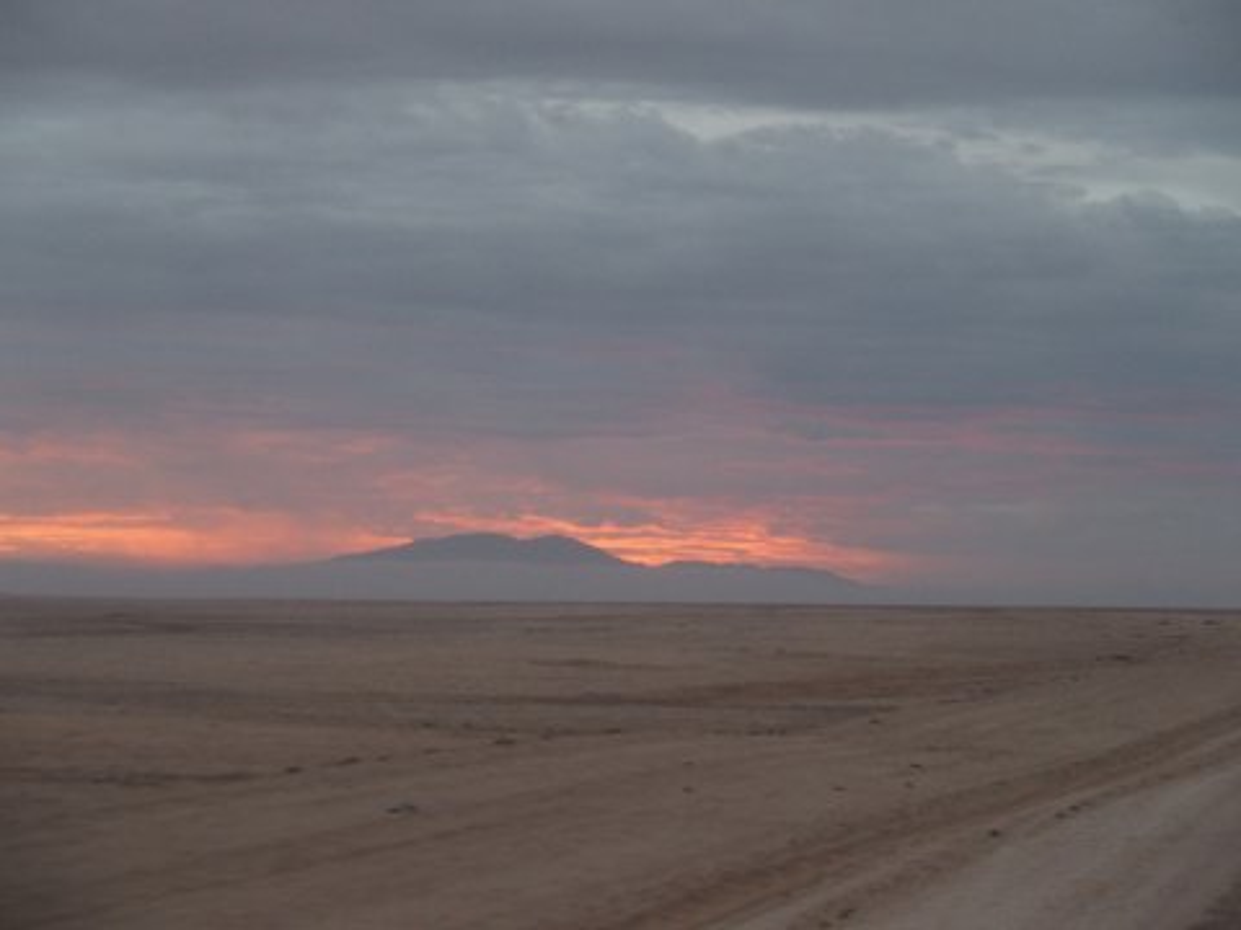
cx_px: 620
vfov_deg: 14.8
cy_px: 465
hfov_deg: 19.6
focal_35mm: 100
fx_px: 3585
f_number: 2.8
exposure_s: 1/100
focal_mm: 21.2
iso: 400
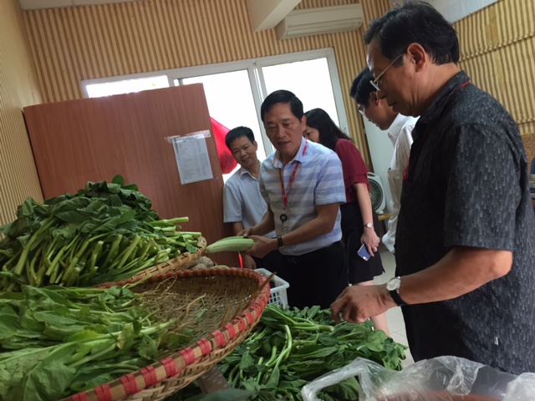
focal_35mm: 29
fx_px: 448
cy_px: 200
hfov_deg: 61.7
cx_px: 268
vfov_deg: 48.2
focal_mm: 4.15
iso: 100
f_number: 2.2
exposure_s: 1/33
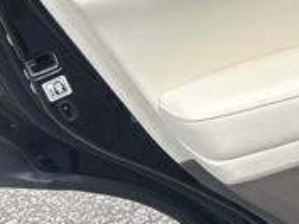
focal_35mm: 94
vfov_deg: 15.2
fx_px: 812
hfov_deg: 19.1
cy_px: -51
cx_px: 400
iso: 50
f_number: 1.5
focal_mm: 5.7
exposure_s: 1/974
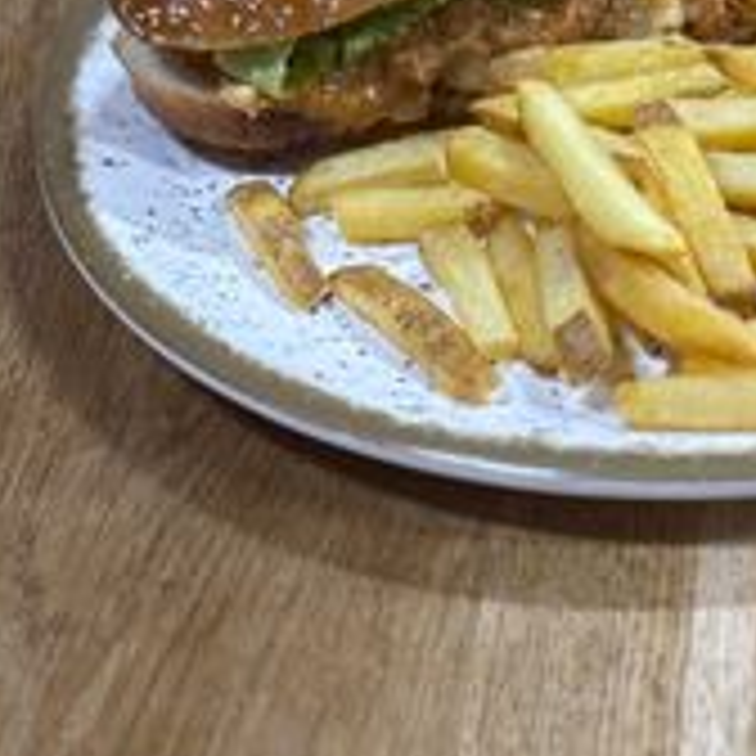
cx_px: 706
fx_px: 2891
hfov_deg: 14.7
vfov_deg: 14.5
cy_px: -83
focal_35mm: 117
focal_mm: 5.96
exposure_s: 1/33
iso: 200
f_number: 1.6
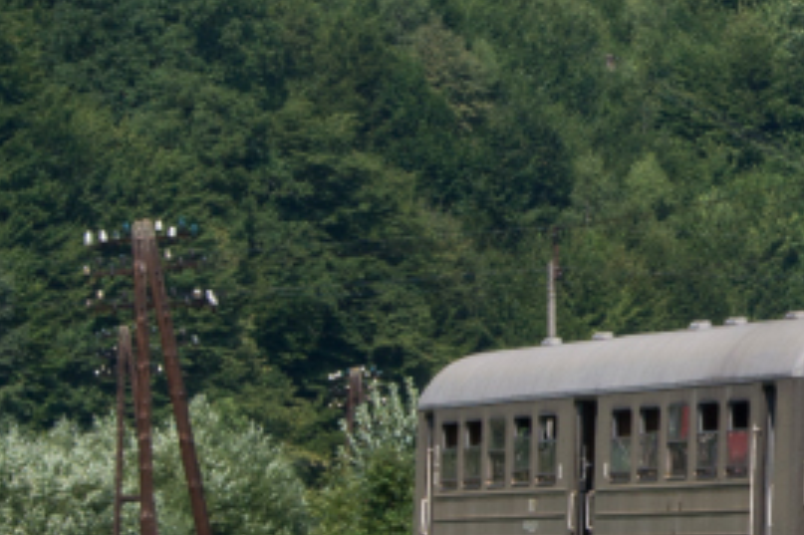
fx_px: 9374
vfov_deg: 3.3
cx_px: 1193
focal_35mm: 420
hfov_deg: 4.9
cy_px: 137
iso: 200
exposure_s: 1/320
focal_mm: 62.5
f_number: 10
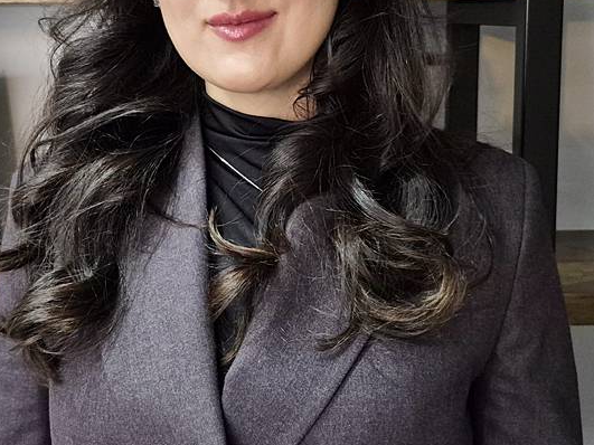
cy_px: 151
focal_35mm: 52
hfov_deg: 36.8
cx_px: 253
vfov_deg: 27.9
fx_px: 892
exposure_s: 1/100
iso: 1000
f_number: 1.8
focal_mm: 5.4
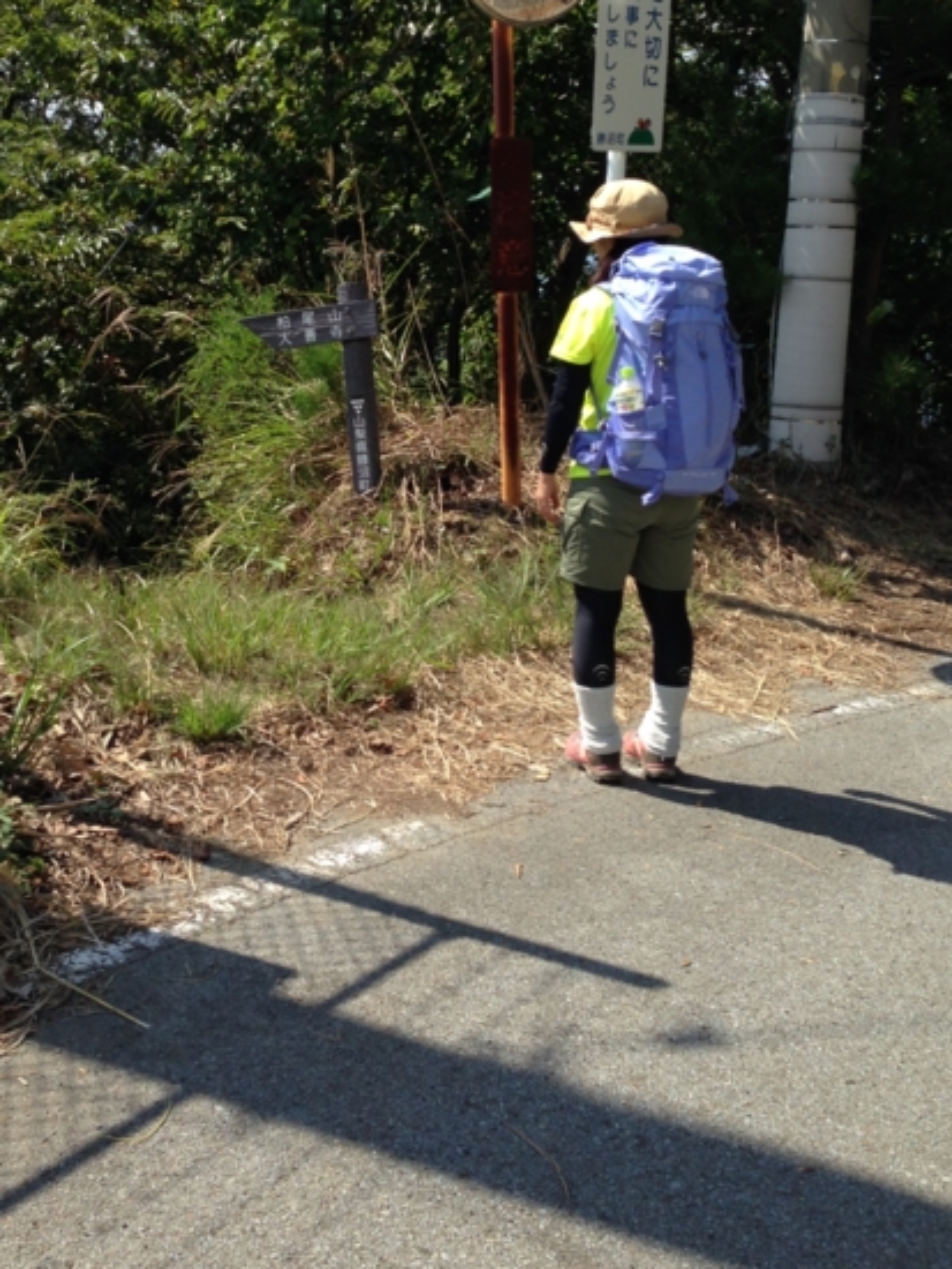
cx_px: 311
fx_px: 1759
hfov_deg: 30.1
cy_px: 392
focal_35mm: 48
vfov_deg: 39.0
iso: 50
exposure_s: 1/985
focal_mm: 4.12
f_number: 2.4
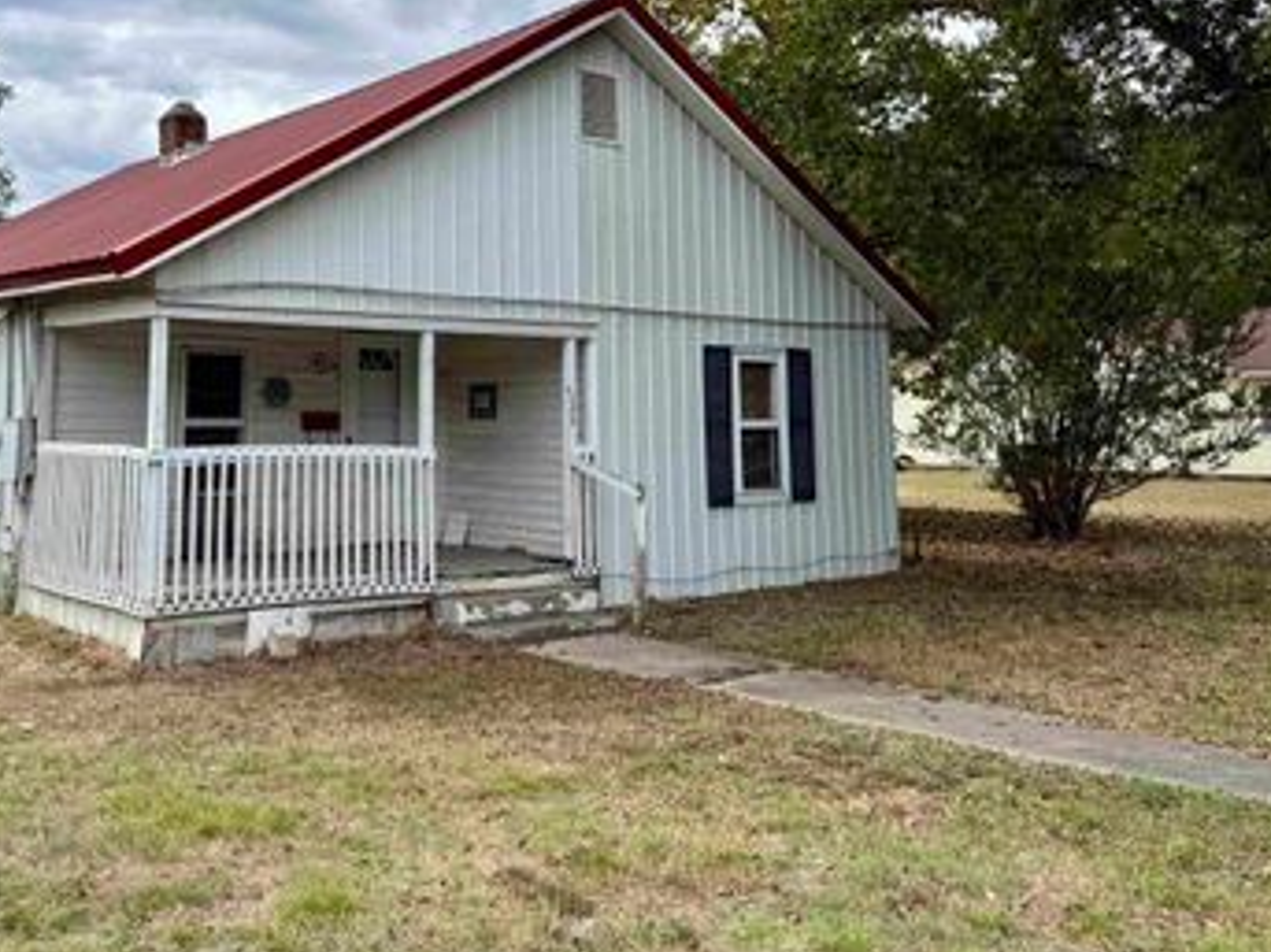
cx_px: 430
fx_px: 1285
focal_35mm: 35
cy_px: 302
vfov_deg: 40.1
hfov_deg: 51.7
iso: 80
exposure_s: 1/2801
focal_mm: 6.76
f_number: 1.78
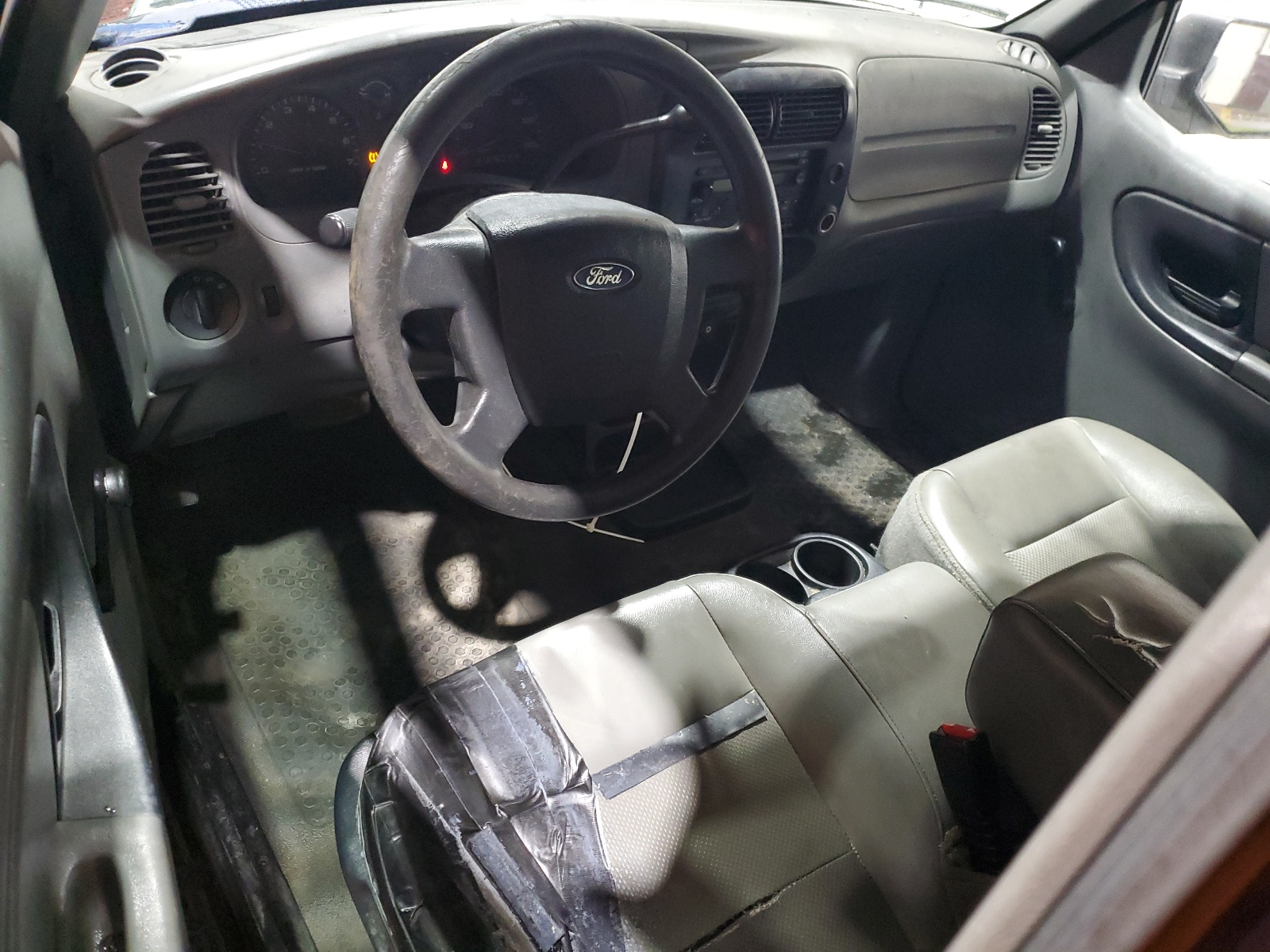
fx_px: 954
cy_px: 476
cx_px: 635
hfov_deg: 67.3
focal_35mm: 26
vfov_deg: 53.1
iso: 307
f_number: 1.5
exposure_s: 1/20
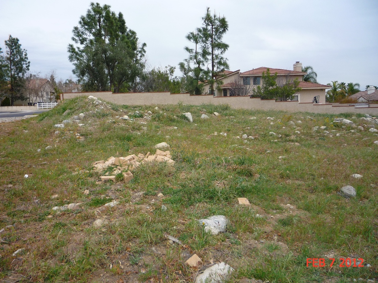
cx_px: 189
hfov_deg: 60.0
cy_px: 142
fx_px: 328
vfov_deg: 46.8
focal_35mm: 30
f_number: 4
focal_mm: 5.2
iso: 100
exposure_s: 1/200
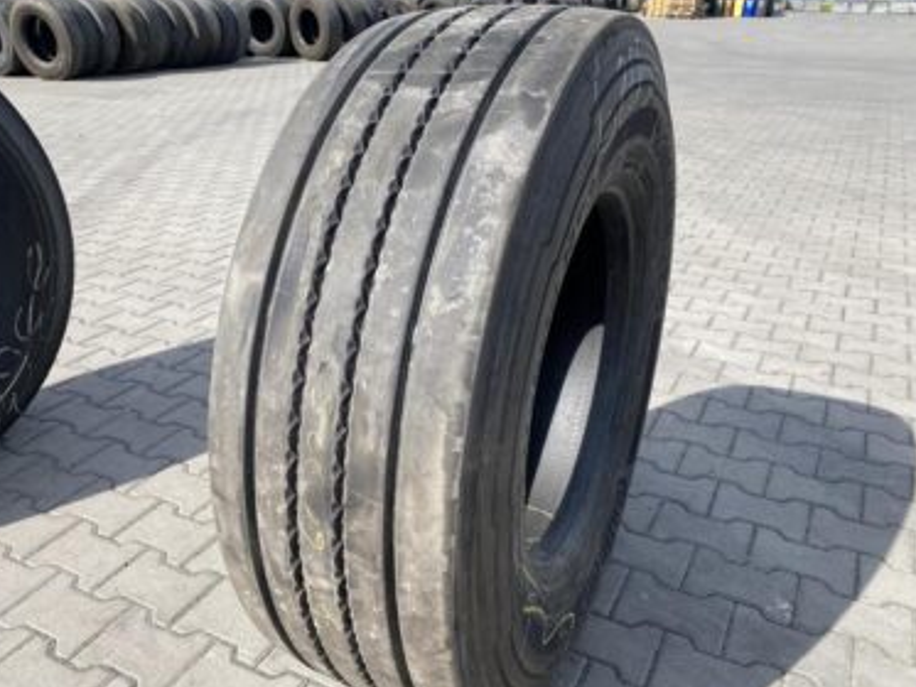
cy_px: 359
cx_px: 410
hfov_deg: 59.8
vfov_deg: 46.8
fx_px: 794
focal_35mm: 30
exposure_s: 1/1522
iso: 32
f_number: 1.8
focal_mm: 4.25
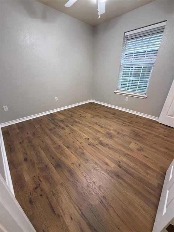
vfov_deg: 102.1
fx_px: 94
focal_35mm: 14
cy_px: 116
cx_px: 87
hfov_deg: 85.7
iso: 200
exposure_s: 1/60
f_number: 2.2
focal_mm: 2.22
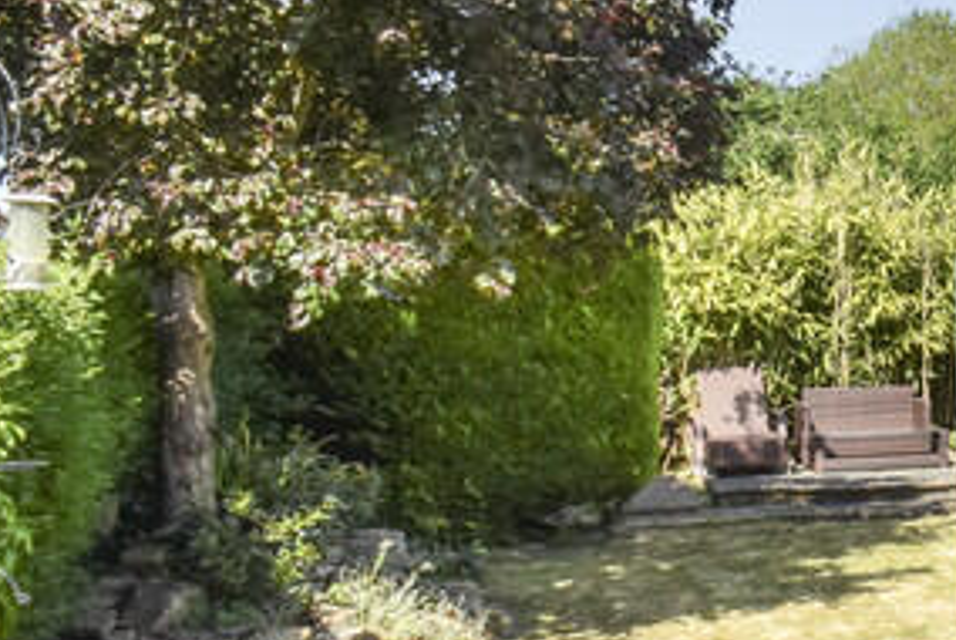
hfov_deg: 23.2
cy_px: 251
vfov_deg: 25.1
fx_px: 1435
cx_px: 1649
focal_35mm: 54
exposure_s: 1/800
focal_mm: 10
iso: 400
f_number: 8
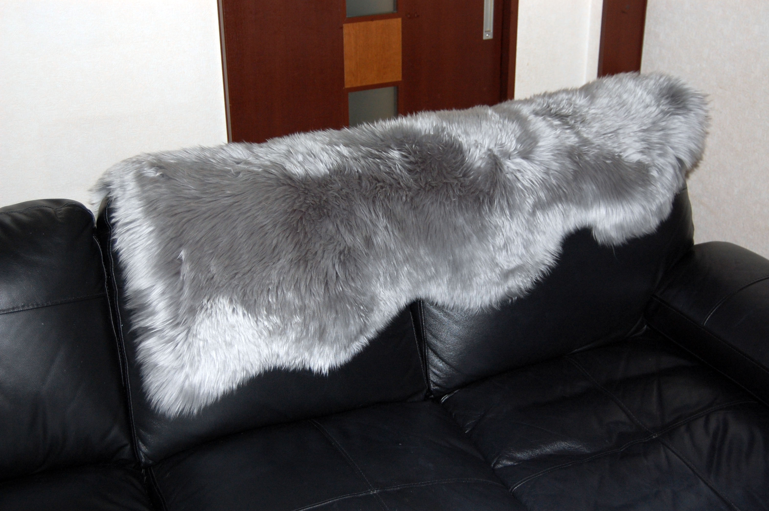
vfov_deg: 28.0
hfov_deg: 41.1
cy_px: 256
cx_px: 384
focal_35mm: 48
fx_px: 1024
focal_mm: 32
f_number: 4.5
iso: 400
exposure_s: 1/60
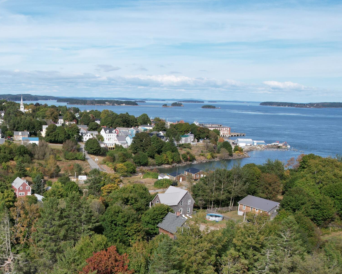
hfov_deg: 42.2
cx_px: 55
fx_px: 415
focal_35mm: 41
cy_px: 215
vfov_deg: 35.4
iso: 120
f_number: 2.8
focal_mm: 8.38
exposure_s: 1/2000
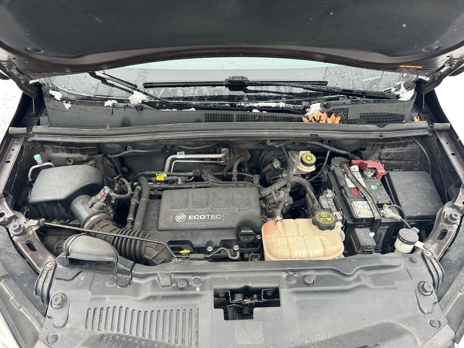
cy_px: 174
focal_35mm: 26
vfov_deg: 53.1
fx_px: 349
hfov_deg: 67.3
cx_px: 232
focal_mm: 5.7
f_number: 1.5
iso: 40
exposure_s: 1/121
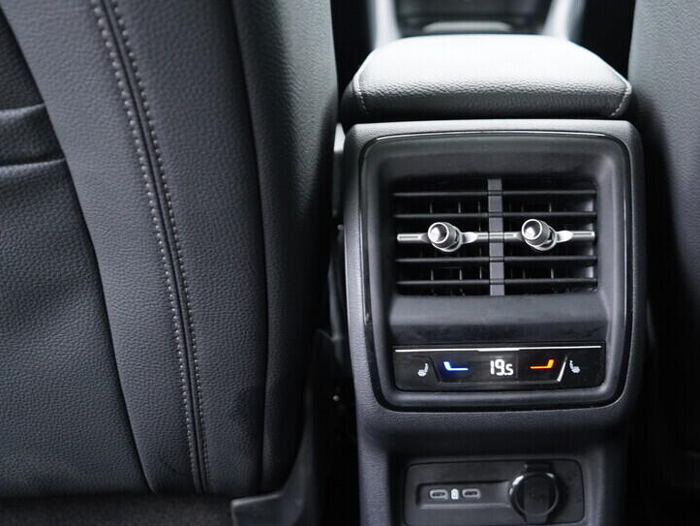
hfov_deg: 38.3
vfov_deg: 29.6
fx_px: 991
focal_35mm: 49
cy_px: 321
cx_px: 489
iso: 1250
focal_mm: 24
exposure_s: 1/40
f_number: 2.8
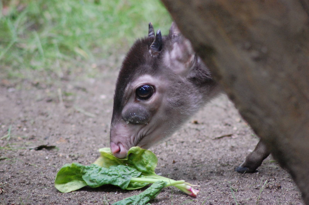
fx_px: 3859
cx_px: 154
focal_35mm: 450
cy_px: 102
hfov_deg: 4.6
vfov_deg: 3.0
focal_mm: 300
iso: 1600
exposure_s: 1/80
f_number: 5.6
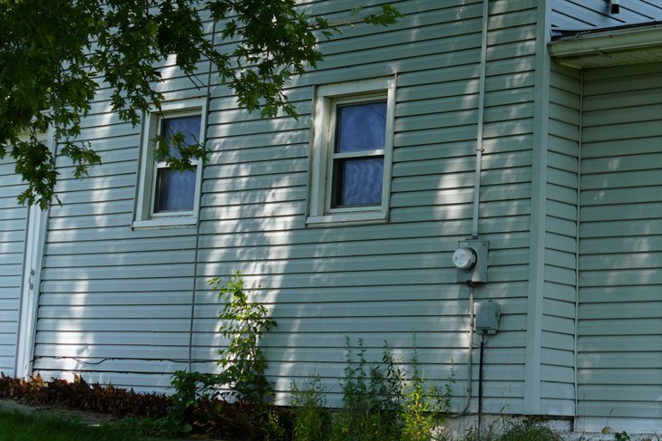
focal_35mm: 84
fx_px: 1545
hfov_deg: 23.6
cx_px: 575
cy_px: 105
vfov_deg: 16.2
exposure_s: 1/320
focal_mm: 24
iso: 100
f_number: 5
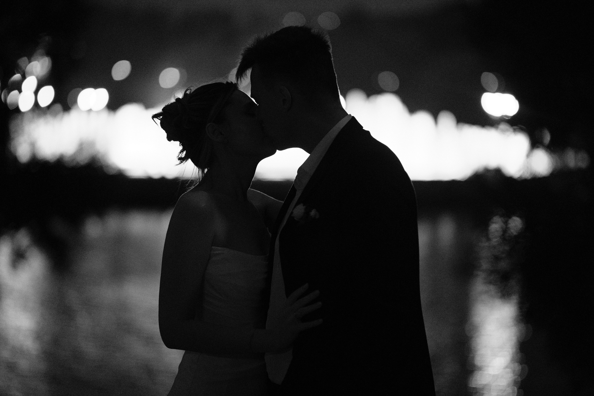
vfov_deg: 12.1
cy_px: 198
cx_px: 297
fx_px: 1864
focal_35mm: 113
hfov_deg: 18.1
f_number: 1.2
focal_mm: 75
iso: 3200
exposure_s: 1/250
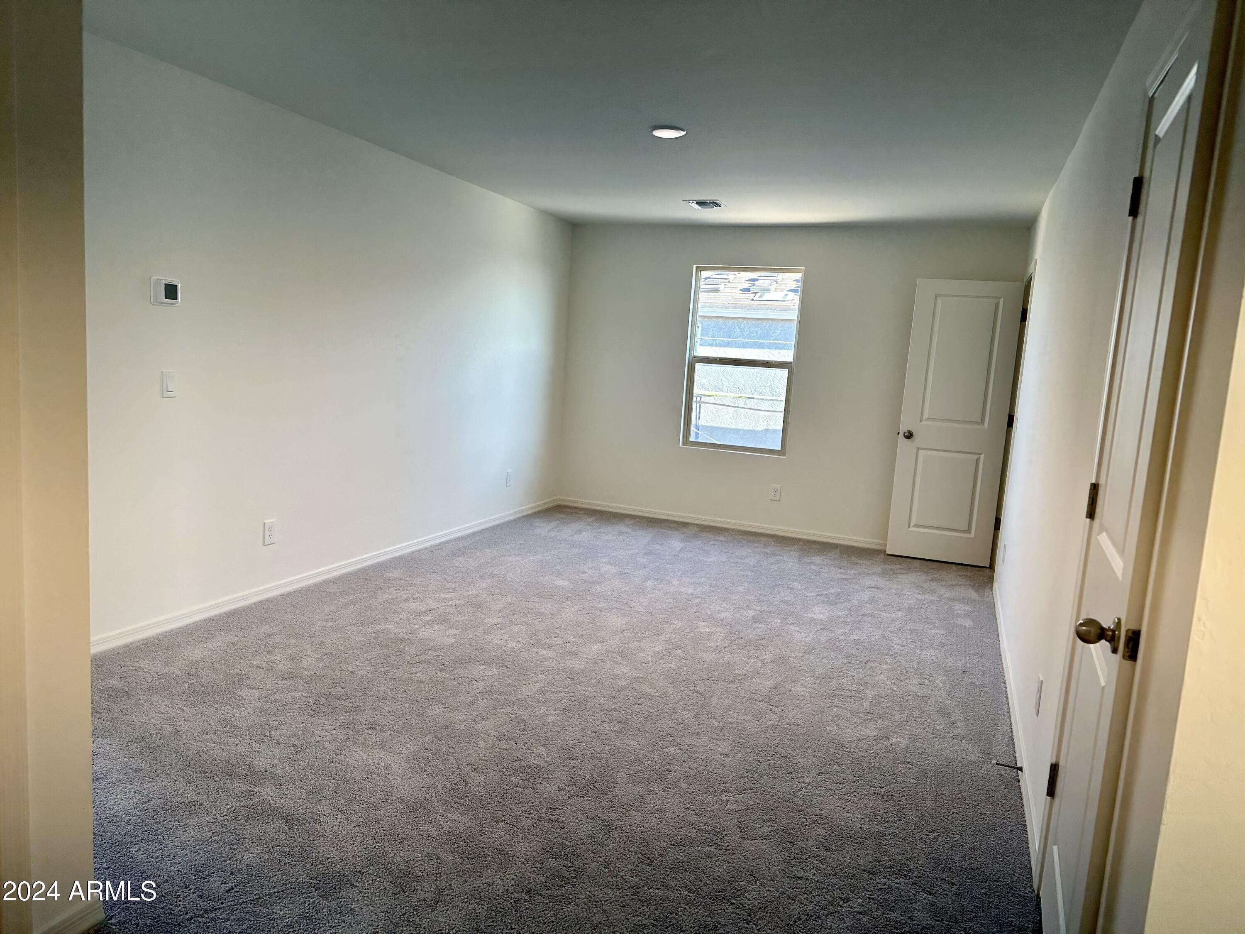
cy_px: 467
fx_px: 863
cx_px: 622
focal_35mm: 24
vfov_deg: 56.8
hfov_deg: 71.6
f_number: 1.78
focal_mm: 6.86
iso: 160
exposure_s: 1/120
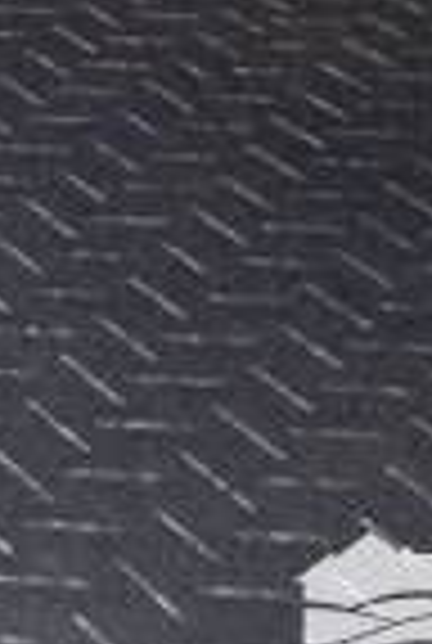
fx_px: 2400
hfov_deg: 5.1
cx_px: -2214
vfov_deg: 11.6
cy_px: -1038
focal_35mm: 134
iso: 640
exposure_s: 1/60
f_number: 11
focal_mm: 10
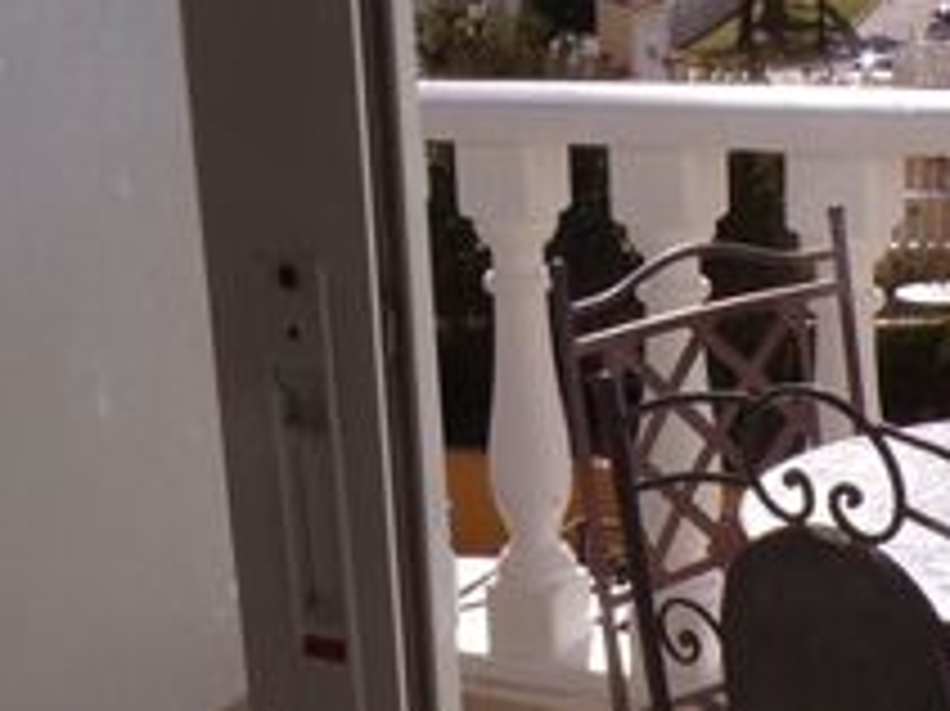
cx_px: 642
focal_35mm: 80
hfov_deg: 24.3
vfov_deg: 18.2
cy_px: 598
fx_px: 2194
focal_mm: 4.3
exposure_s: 1/640
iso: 80
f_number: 5.8
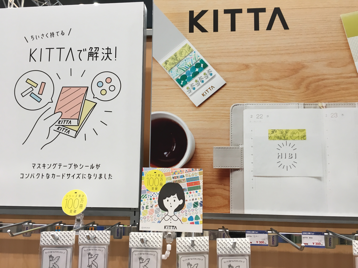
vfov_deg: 48.2
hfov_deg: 61.7
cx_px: 179
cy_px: 134
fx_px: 300
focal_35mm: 29
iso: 50
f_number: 2.2
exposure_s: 1/30
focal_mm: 4.15
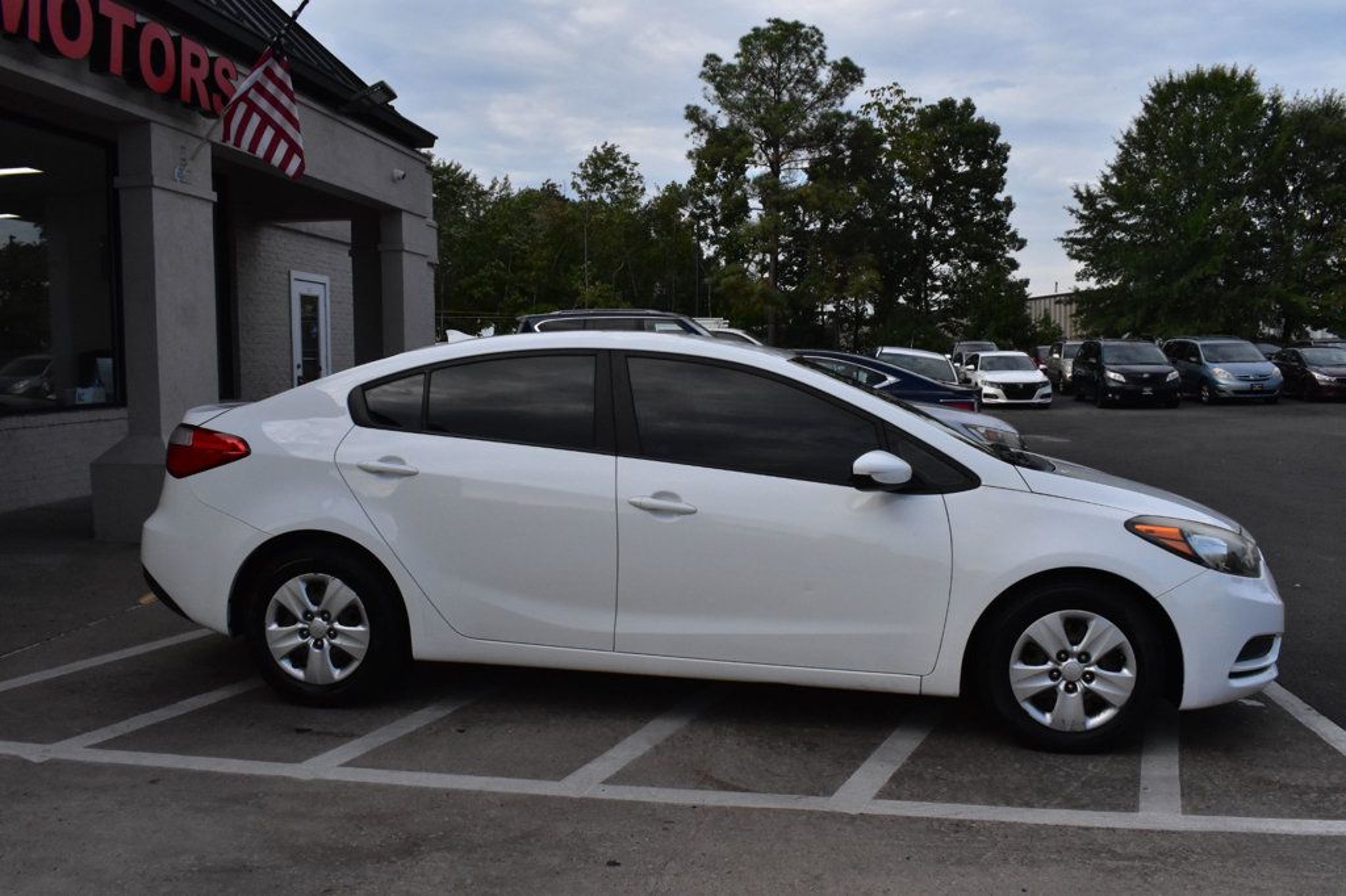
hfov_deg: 59.5
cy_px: 448
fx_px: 1177
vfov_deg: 41.7
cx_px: 673
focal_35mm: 32
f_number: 14
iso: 2500
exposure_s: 1/2000
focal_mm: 21
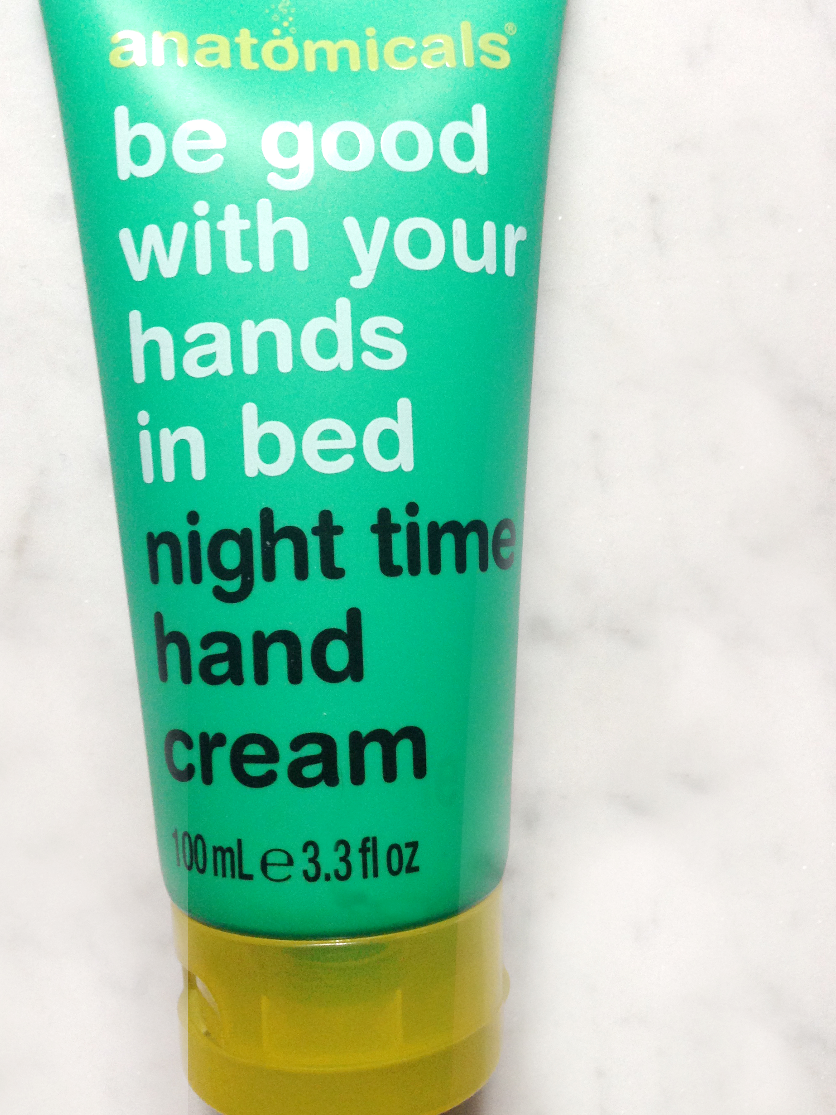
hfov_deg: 36.0
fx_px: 1288
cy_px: 522
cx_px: 405
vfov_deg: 46.8
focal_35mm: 40
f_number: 2.4
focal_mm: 4.12
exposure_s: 1/20
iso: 125
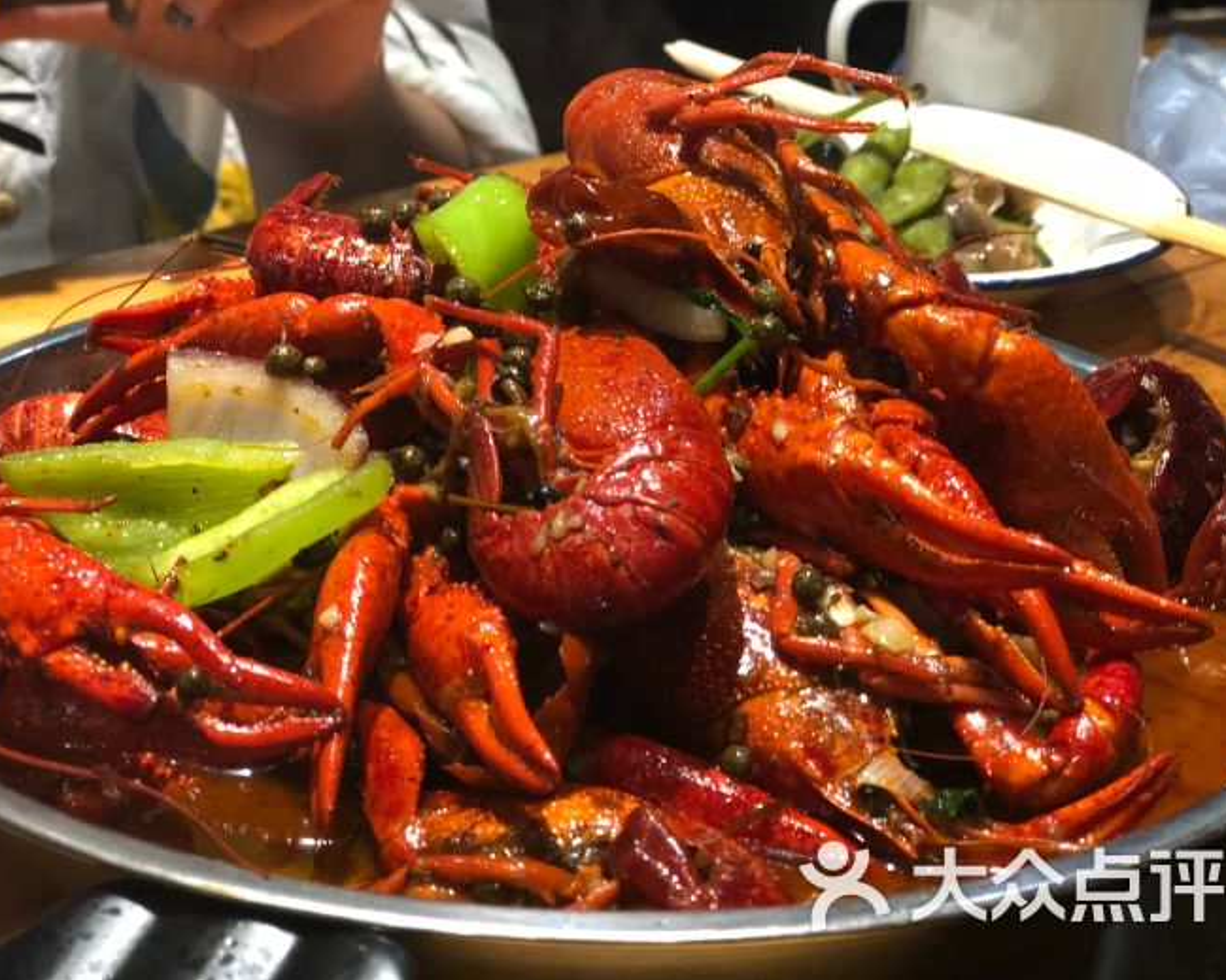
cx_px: 612
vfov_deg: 25.4
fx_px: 2177
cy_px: 488
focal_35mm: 60
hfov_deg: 31.5
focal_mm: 6.6
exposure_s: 1/50
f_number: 2.8
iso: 500
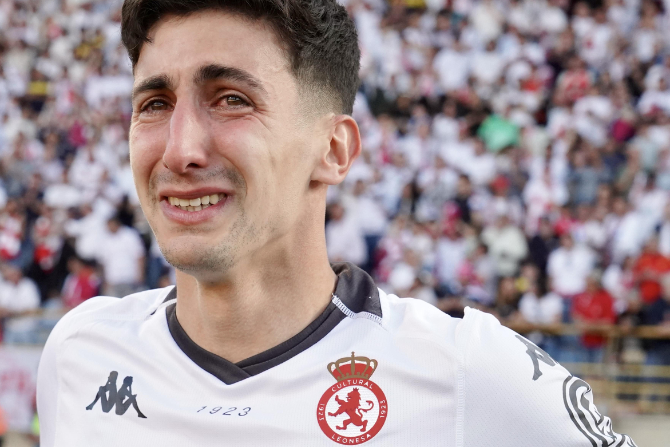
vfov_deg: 9.8
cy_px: 261
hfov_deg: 14.6
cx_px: 190
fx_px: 2606
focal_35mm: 140
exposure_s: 1/500
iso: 4000
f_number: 8
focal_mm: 82
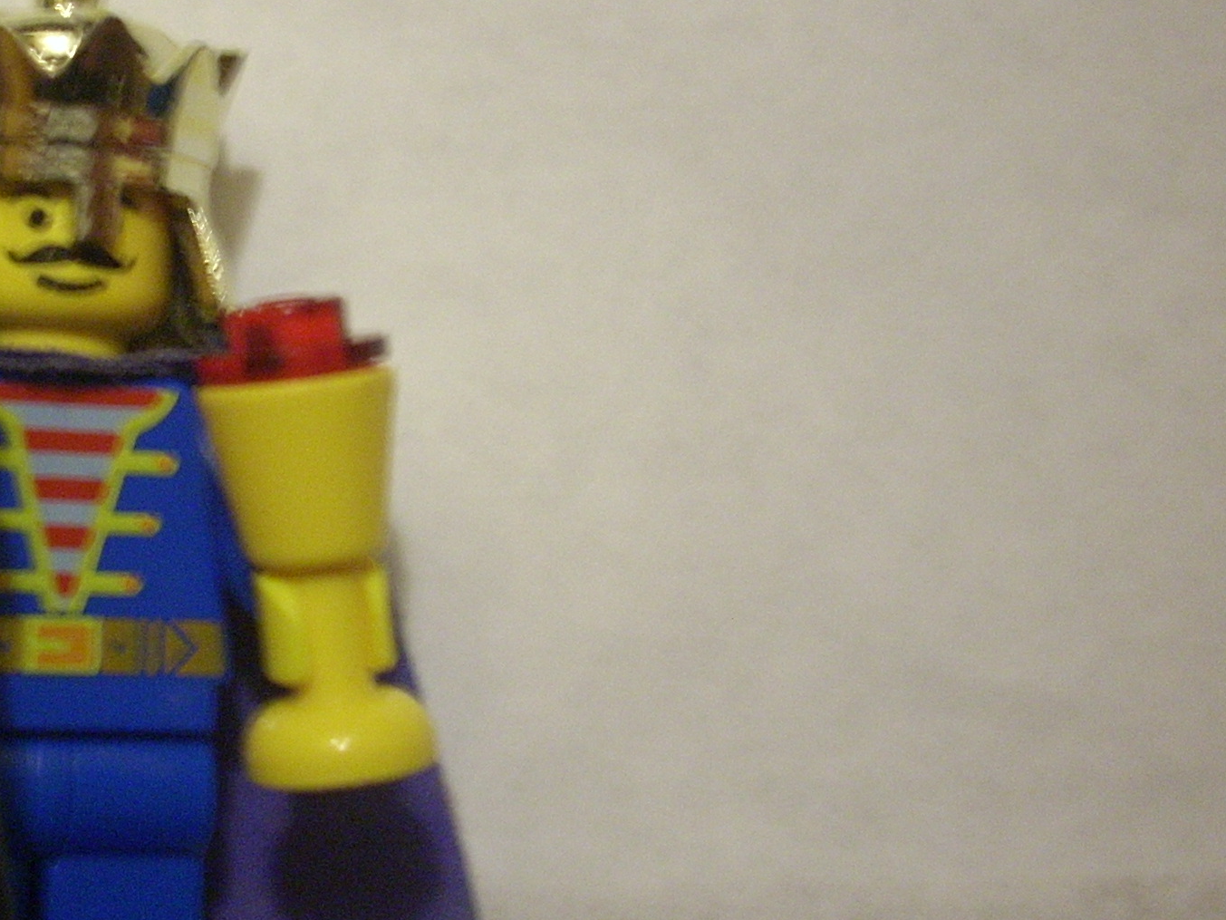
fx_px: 2479
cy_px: 343
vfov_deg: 21.0
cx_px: 130
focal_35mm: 70
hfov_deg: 26.8
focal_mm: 6.2
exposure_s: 1/4
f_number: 2.8
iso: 248
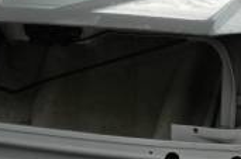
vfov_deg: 8.9
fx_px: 1020
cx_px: 202
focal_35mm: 153
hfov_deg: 13.4
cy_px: 34
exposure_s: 1/100
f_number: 5
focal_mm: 29
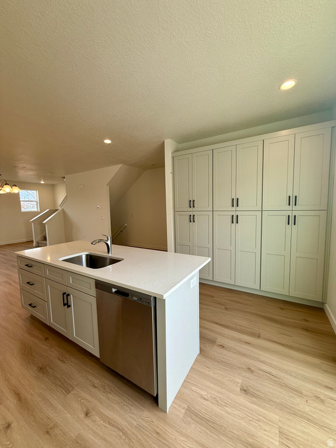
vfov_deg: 102.1
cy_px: 224
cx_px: 168
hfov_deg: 85.7
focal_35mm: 14
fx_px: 181
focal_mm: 2.22
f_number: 2.2
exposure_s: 1/120
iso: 64
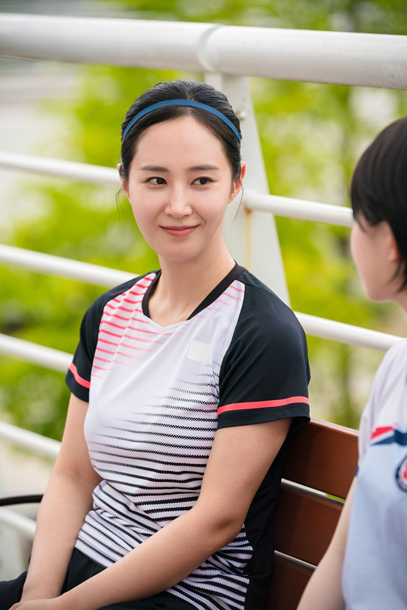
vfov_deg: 11.0
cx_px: 204
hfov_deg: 7.3
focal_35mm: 187
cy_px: 305
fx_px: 3170
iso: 200
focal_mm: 187
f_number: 4.5
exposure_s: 1/800
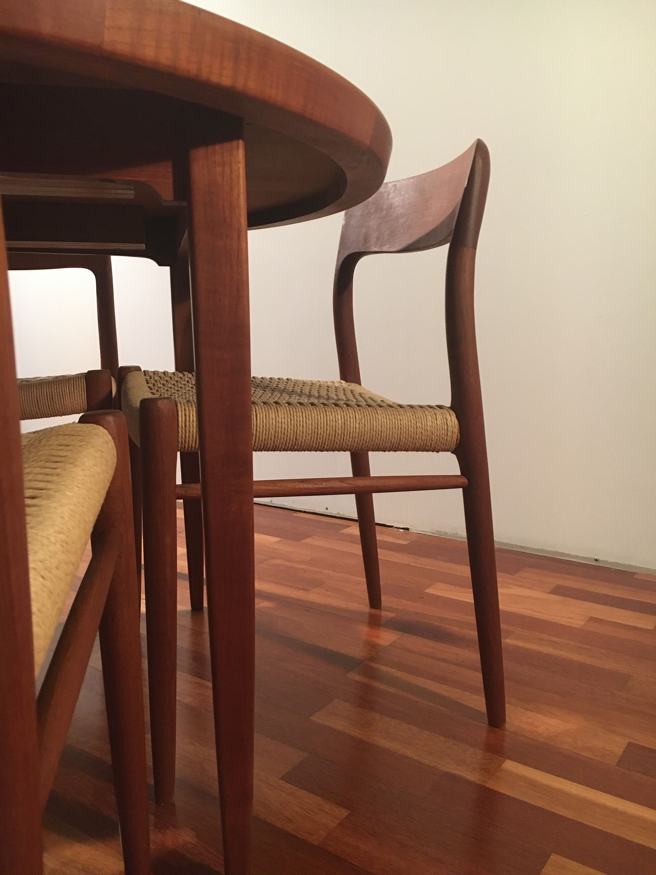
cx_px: 328
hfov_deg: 48.2
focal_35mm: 29
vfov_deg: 61.7
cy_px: 438
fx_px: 733
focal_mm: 4.15
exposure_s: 1/25
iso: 200
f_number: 2.2
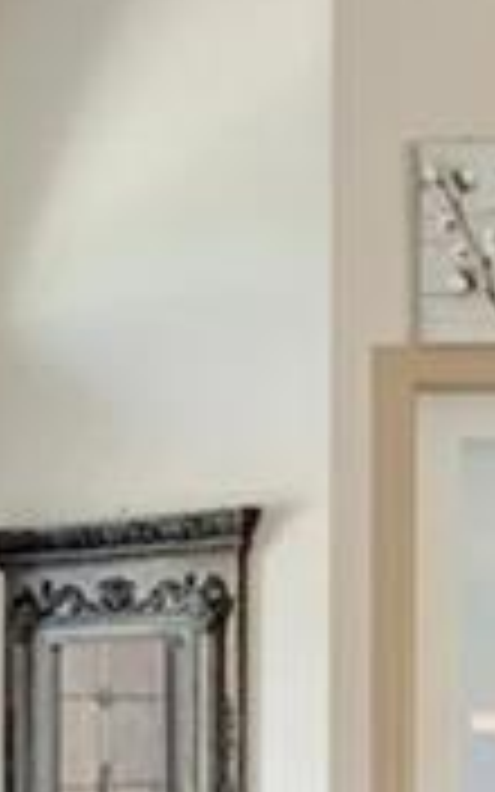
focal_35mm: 130
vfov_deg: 15.8
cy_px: 783
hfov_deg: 10.0
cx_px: 40
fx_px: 2806
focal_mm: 14
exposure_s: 1/1.67
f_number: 9
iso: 250
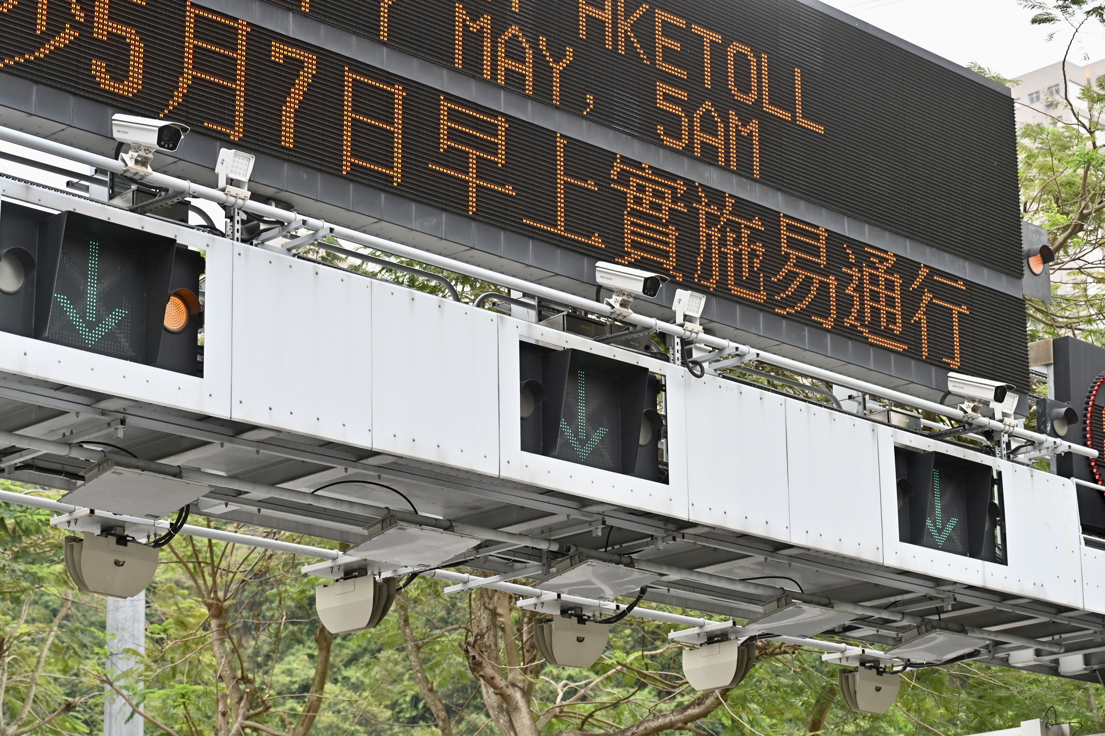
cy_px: 368
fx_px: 2609
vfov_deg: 16.1
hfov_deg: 23.9
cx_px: 552
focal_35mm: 85
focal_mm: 85
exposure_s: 1/320
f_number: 4.5
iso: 400
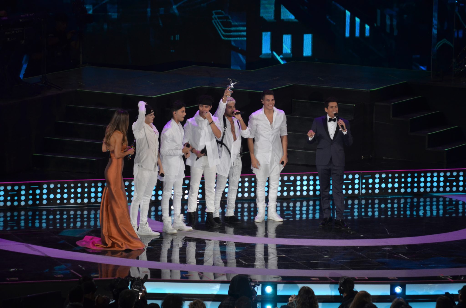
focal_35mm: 300
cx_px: 233
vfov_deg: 4.6
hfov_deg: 6.9
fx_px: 3875
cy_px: 154
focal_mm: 200
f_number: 5.6
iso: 800
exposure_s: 1/125
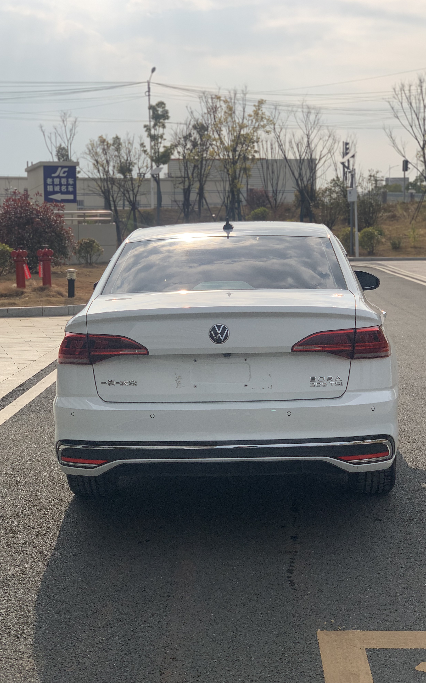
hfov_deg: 23.1
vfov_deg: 36.3
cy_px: 339
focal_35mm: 56
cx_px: 227
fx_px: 1040
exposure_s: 1/2083
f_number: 2.4
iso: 16
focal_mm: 6
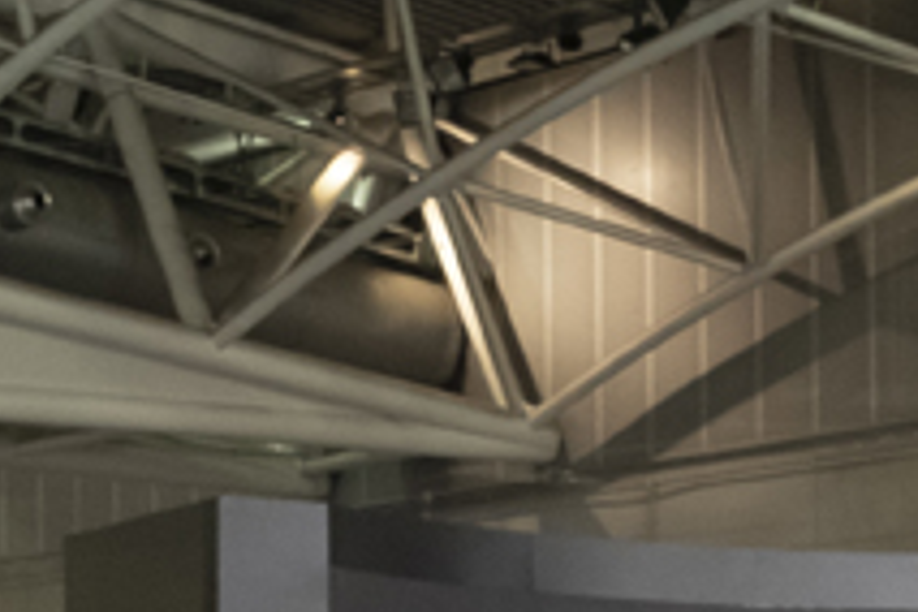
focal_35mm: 135
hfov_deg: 15.2
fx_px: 3442
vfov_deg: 9.9
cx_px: 405
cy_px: 909
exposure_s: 1/200
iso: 2500
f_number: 5
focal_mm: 16
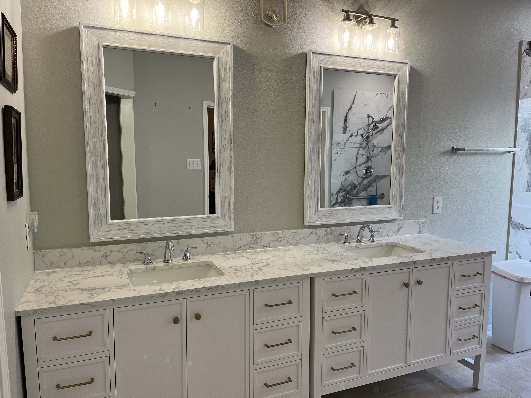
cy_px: 199
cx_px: 266
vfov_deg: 53.1
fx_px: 399
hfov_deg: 67.3
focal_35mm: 26
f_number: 1.6
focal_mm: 5.1
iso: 100
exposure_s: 1/120
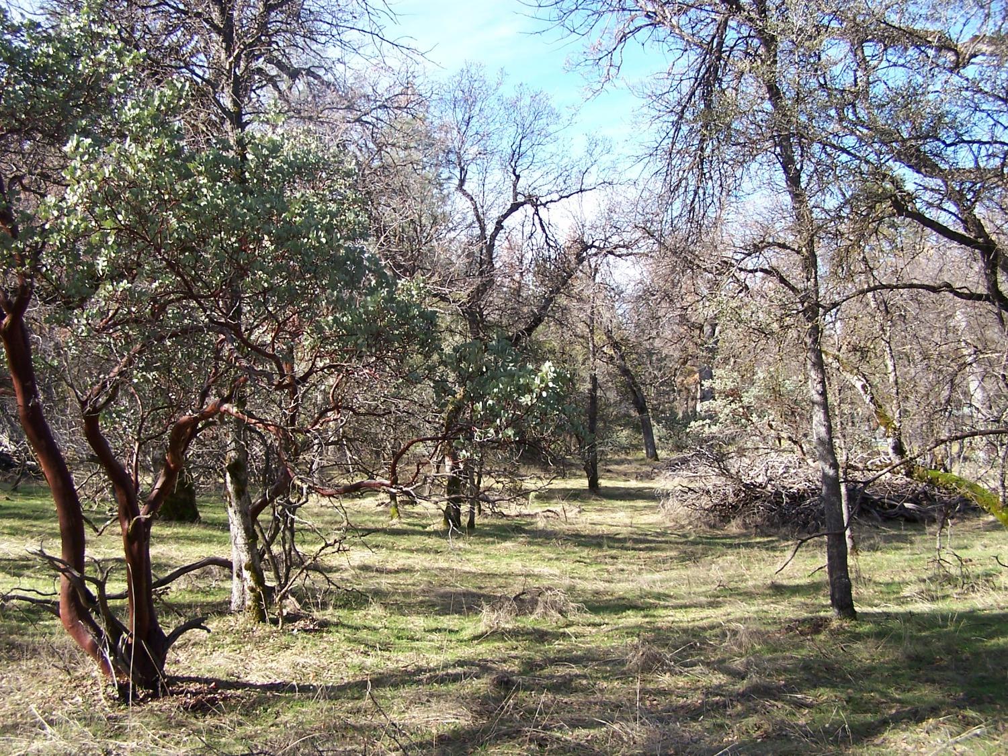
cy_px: 378
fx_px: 1107
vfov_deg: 37.7
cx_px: 504
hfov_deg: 49.0
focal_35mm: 38
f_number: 2.8
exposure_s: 1/250
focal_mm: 6.3
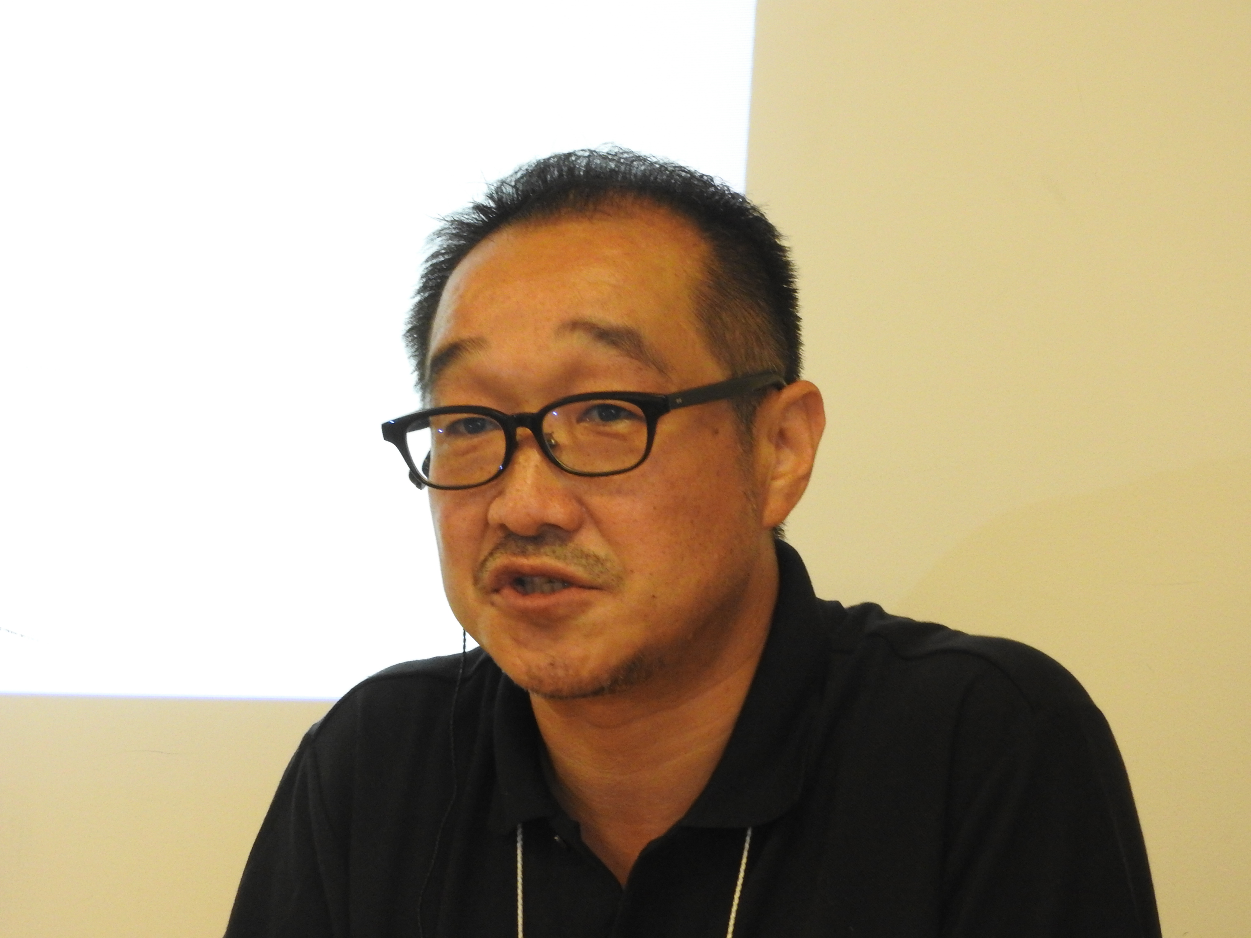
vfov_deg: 7.4
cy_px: 469
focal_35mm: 200
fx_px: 7228
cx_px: 626
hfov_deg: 9.9
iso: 800
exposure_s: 1/50
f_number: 5.3
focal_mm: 35.8
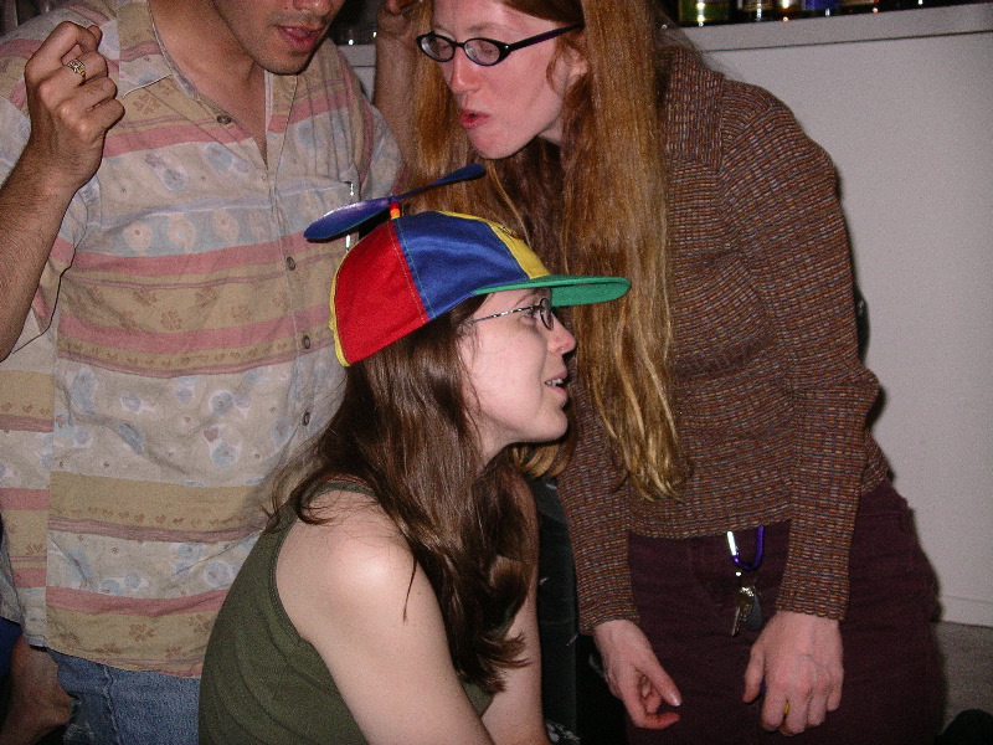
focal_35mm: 62
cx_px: 496
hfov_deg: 31.2
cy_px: 372
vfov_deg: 23.7
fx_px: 1779
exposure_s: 1/50
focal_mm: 12.8
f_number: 3.3
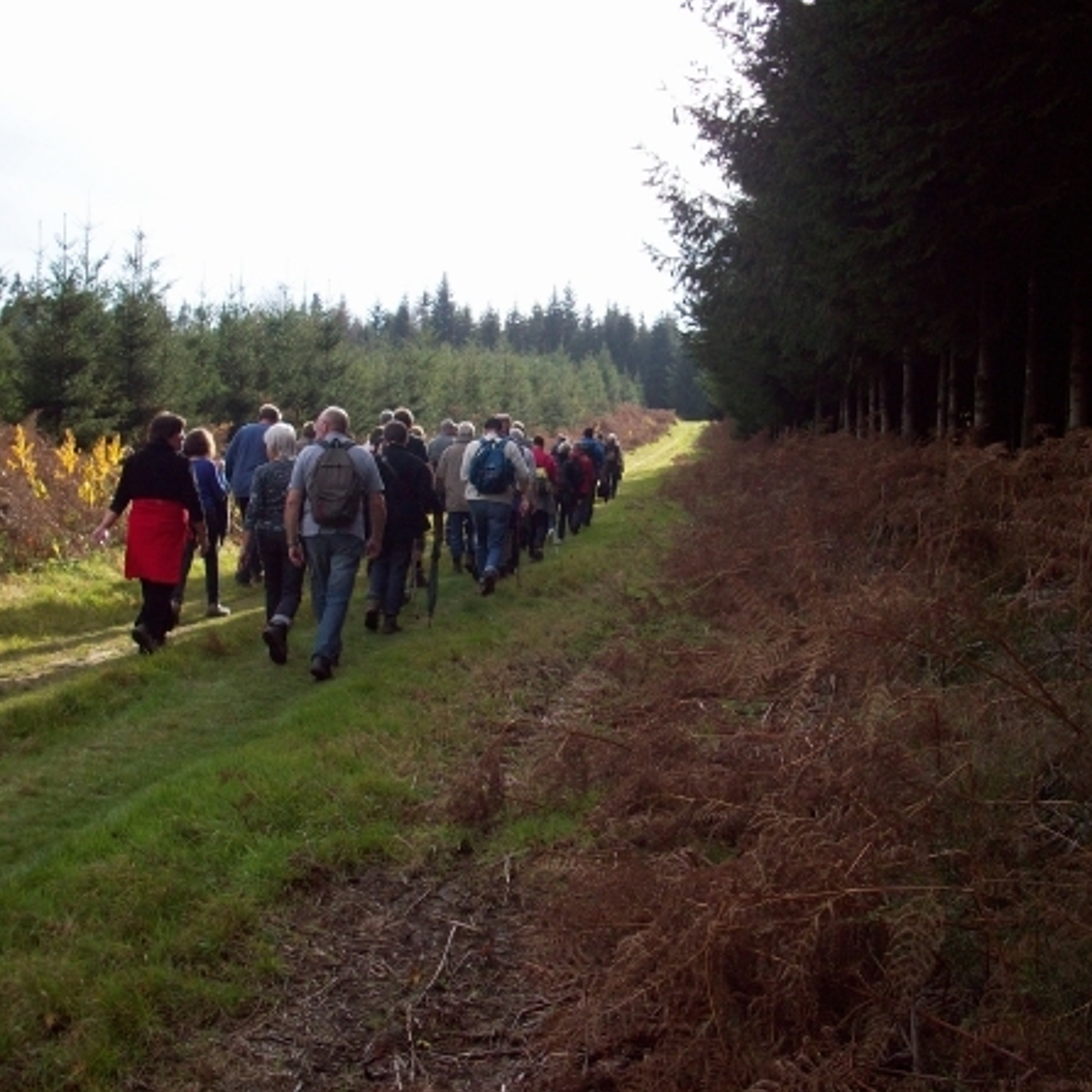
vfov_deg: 38.3
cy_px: 544
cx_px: 529
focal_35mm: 44
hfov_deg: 38.3
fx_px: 1570
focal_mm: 6.2
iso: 80
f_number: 2.8
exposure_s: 1/573
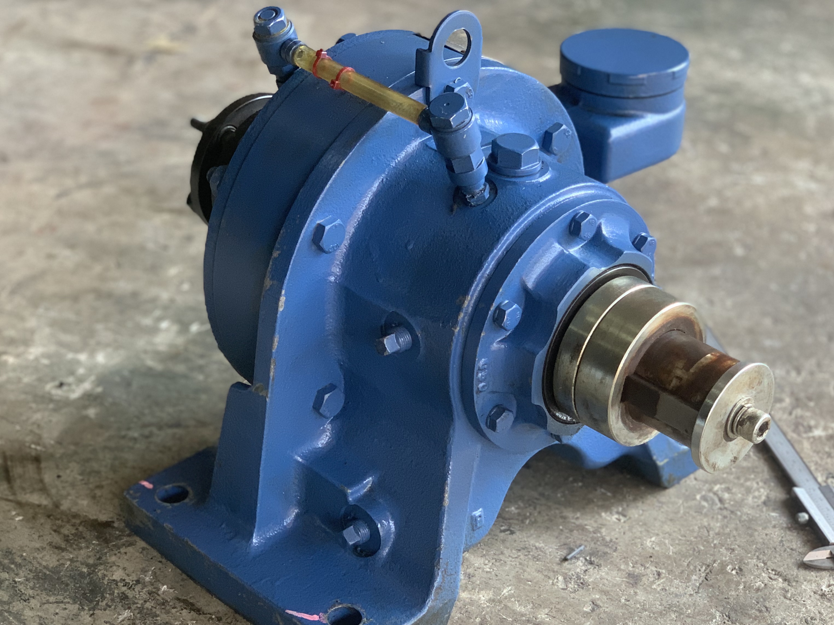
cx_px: 430
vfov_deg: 21.3
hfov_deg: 28.2
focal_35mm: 69
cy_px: 379
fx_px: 1662
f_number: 2.4
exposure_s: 1/105
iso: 125
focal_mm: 6
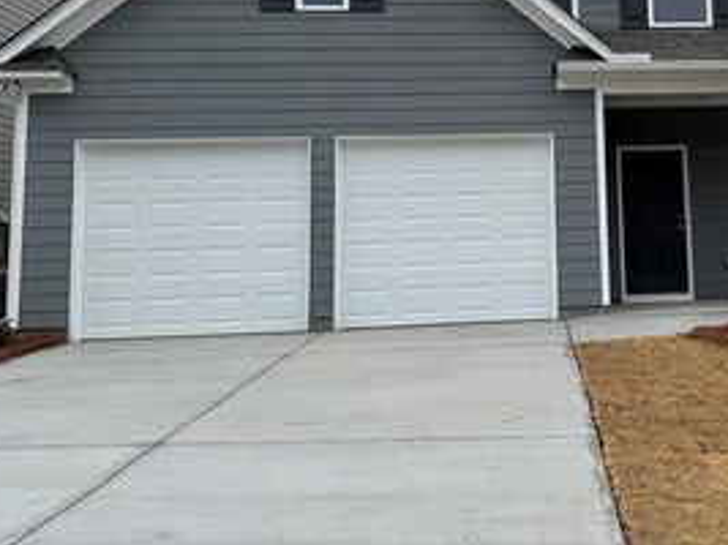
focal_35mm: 45
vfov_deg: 31.7
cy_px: 149
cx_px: 594
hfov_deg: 40.2
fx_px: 946
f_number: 1.78
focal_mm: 6.76
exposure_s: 1/1261
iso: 80
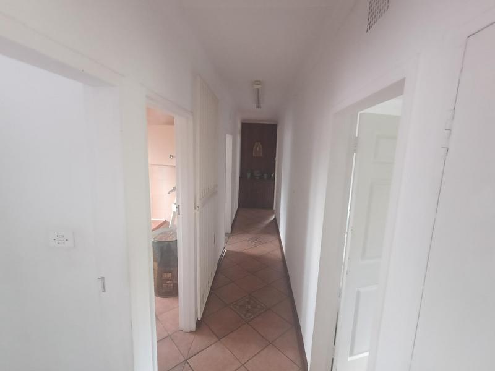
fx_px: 229
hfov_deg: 94.5
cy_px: 186
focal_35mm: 16
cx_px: 248
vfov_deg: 78.1
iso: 400
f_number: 2.2
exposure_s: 1/25
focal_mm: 1.68
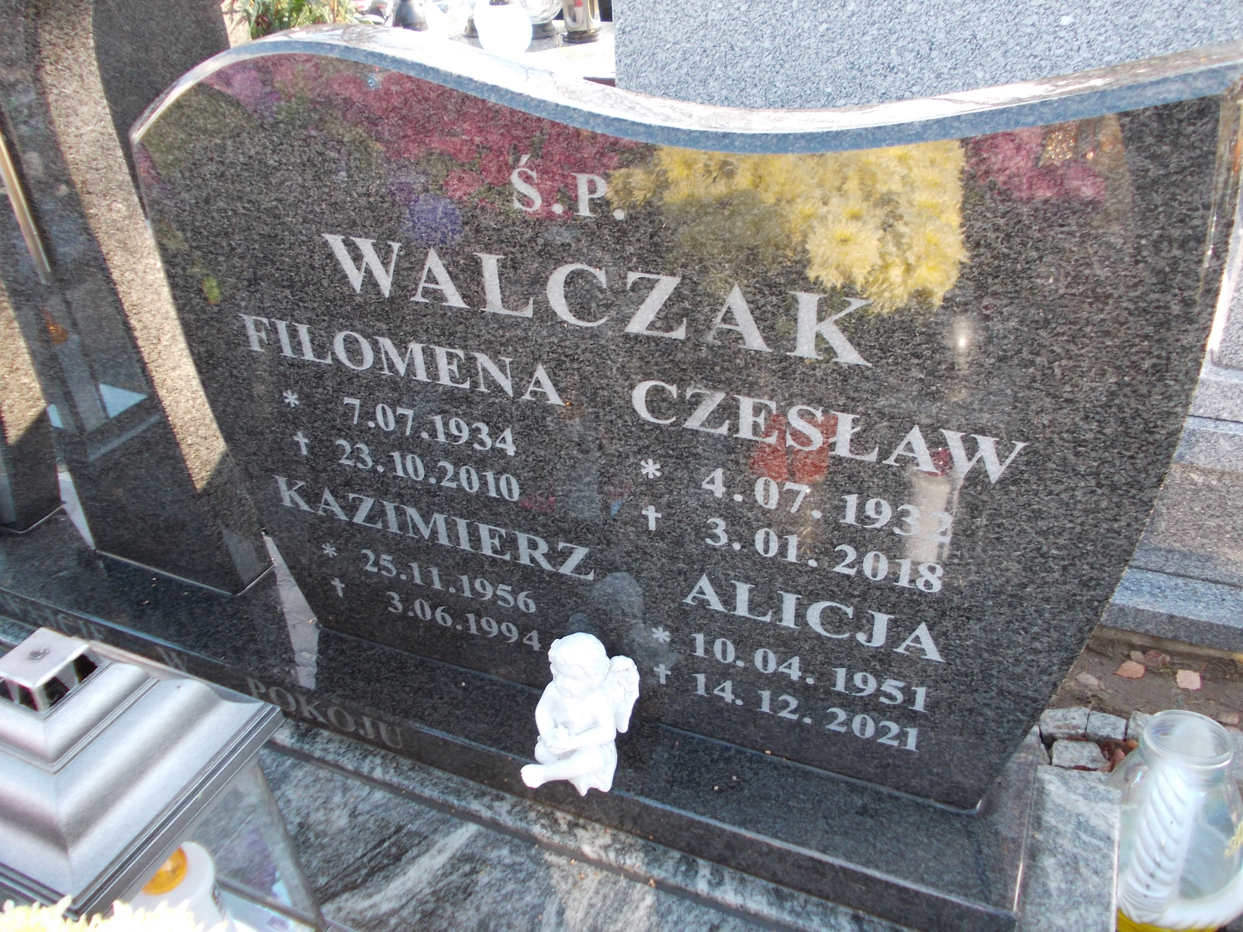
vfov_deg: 49.7
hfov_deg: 63.4
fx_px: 1005
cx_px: 622
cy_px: 466
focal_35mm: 28
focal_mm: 4
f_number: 2.7
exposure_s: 1/80
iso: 80
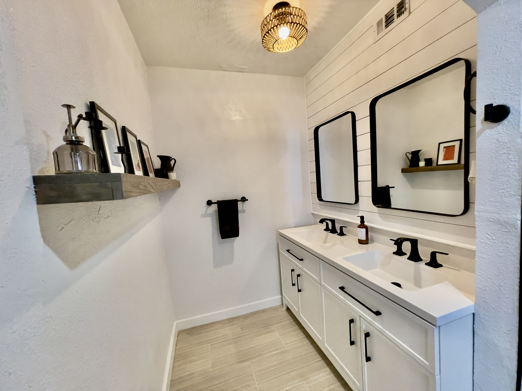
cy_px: 196
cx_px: 261
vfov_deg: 89.9
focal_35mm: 13
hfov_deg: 106.2
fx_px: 196
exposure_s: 1/60
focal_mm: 1.54
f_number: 2.4
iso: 400
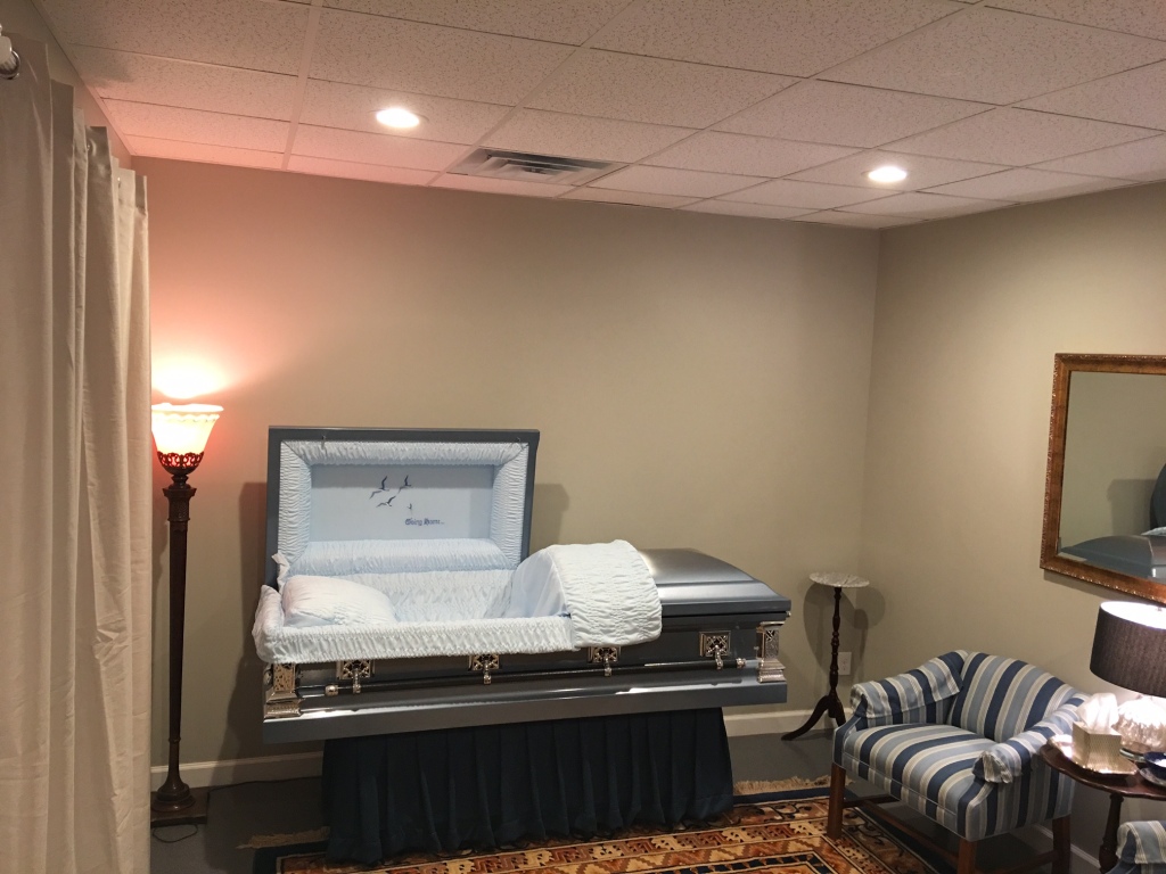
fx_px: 977
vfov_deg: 48.2
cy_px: 437
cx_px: 583
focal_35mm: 29
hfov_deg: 61.7
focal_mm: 4.15
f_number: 2.2
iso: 64
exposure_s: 1/15
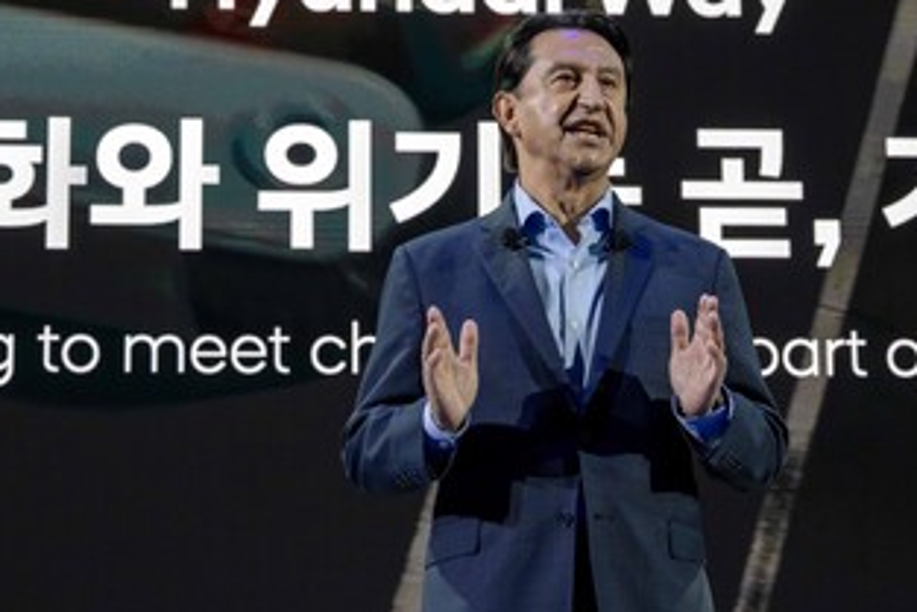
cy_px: 372
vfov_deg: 14.6
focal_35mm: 94
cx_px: 425
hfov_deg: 21.7
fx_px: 2395
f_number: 7.1
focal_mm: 49
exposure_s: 1/200
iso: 1250
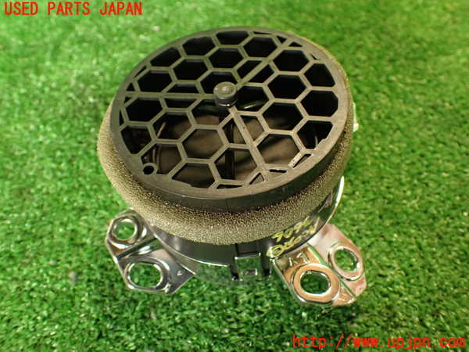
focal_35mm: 32
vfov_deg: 44.2
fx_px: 434
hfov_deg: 56.8
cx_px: 234
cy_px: 176
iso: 400
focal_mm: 5.79
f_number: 2.4
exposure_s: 1/30
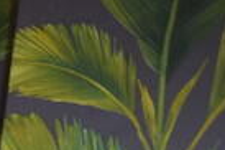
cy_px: 510
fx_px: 699
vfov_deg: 8.8
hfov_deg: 9.3
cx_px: -583
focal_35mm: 112
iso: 800
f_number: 5
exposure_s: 1/100
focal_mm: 10
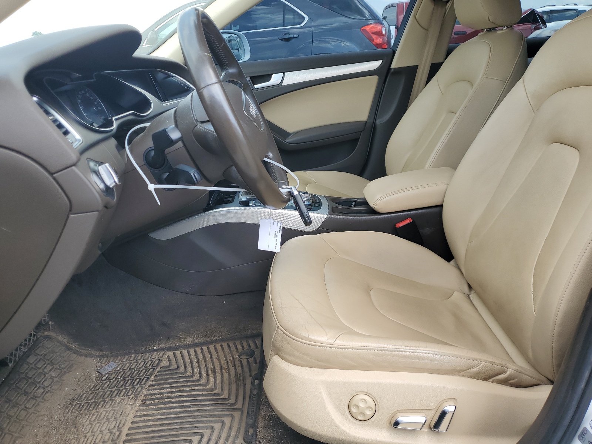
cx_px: 296
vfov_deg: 53.1
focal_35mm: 26
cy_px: 222
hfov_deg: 67.3
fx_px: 445
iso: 50
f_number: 1.5
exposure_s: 1/455
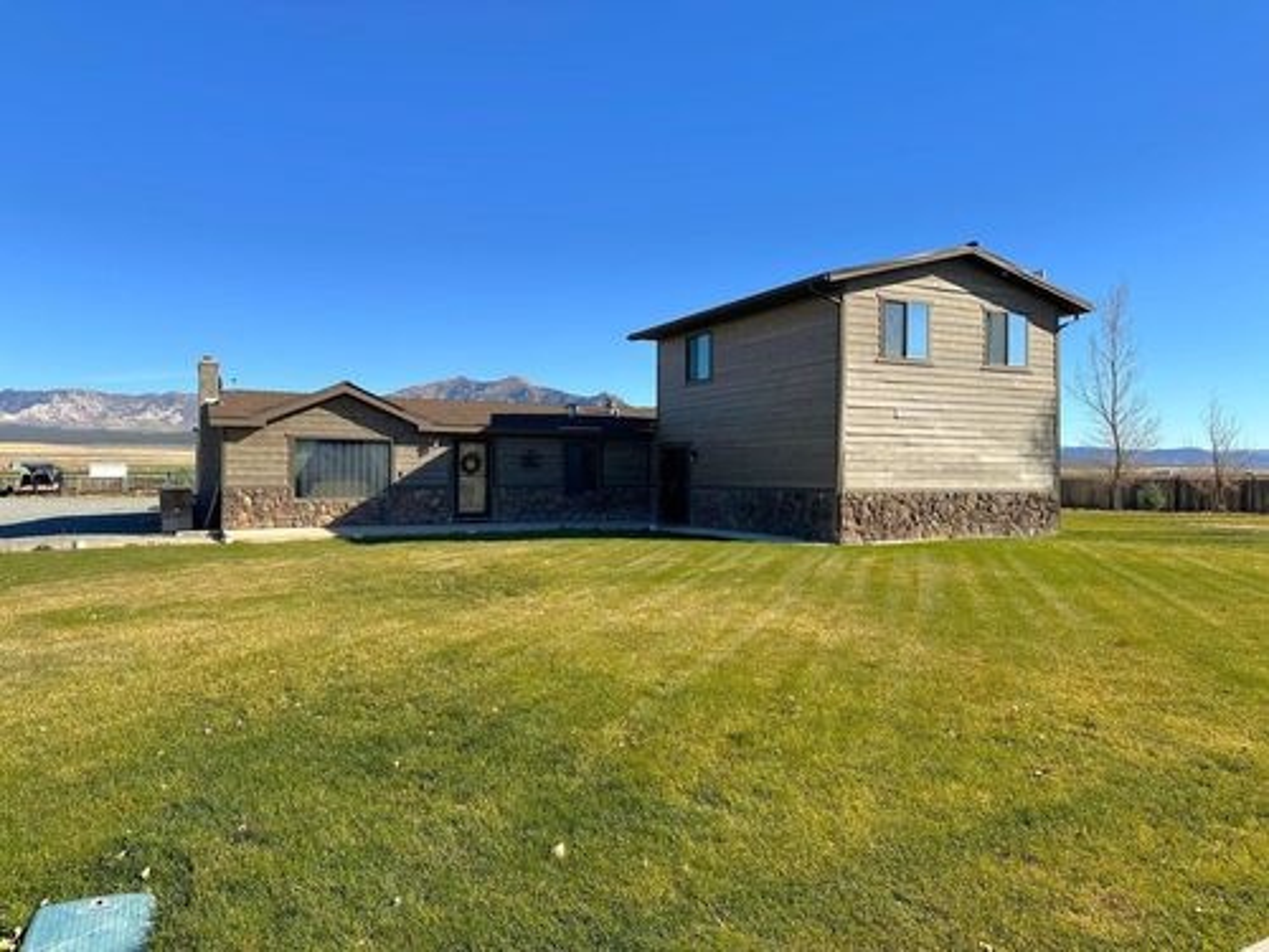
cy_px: 476
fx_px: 880
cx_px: 634
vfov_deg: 56.8
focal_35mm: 24
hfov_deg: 71.6
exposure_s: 1/3247
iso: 80
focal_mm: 6.86
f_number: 1.78
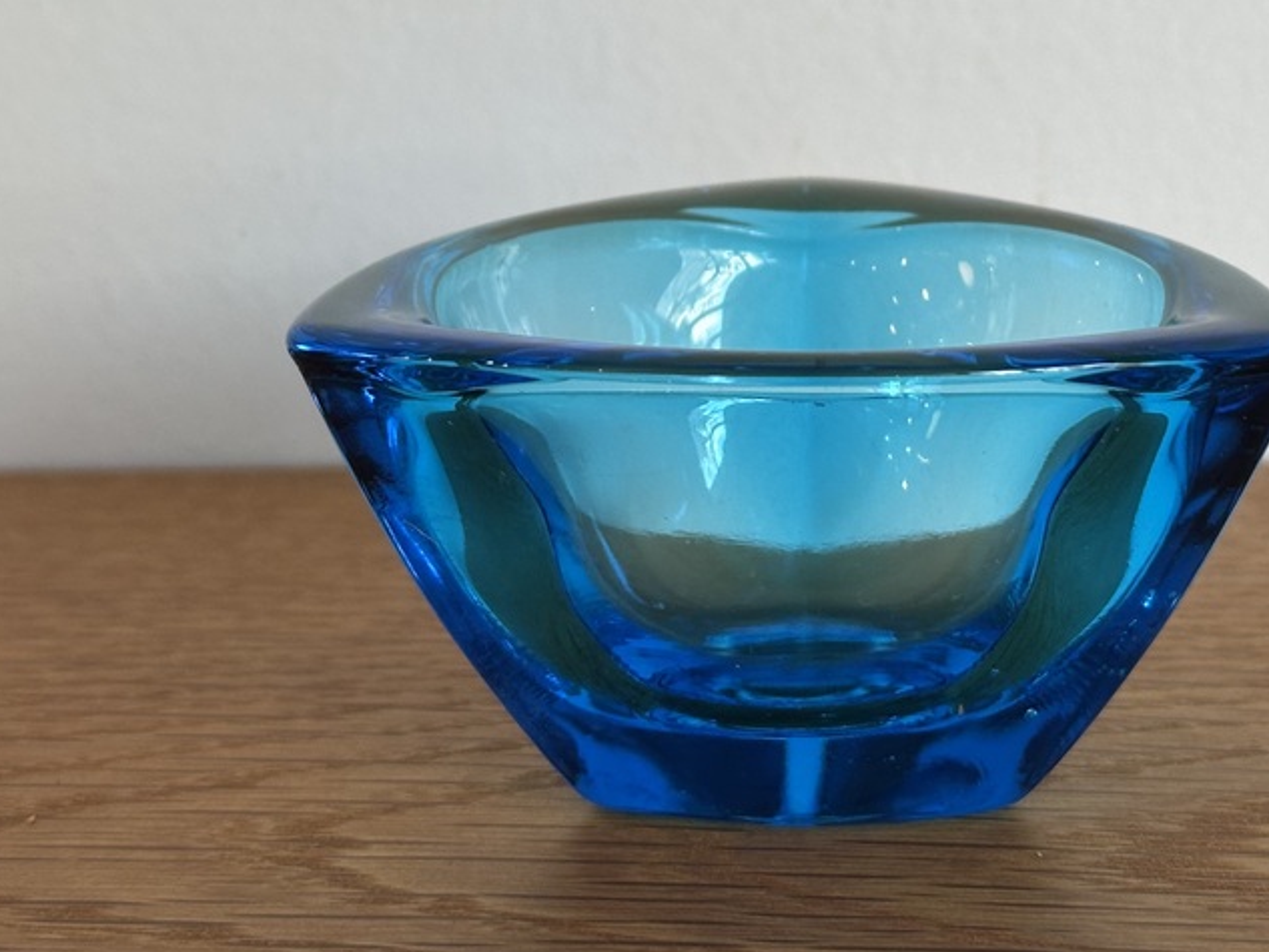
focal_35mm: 91
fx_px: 3337
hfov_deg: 21.5
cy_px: 132
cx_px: 822
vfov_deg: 16.1
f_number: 1.78
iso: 100
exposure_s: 1/60
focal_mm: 6.86
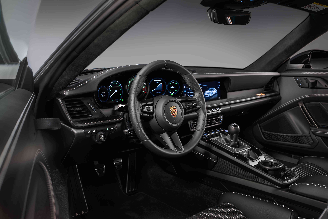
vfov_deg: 37.9
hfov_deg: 54.4
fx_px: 319
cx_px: 164
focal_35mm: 35
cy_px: 110
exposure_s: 3.2
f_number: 6.3
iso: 160
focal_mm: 35
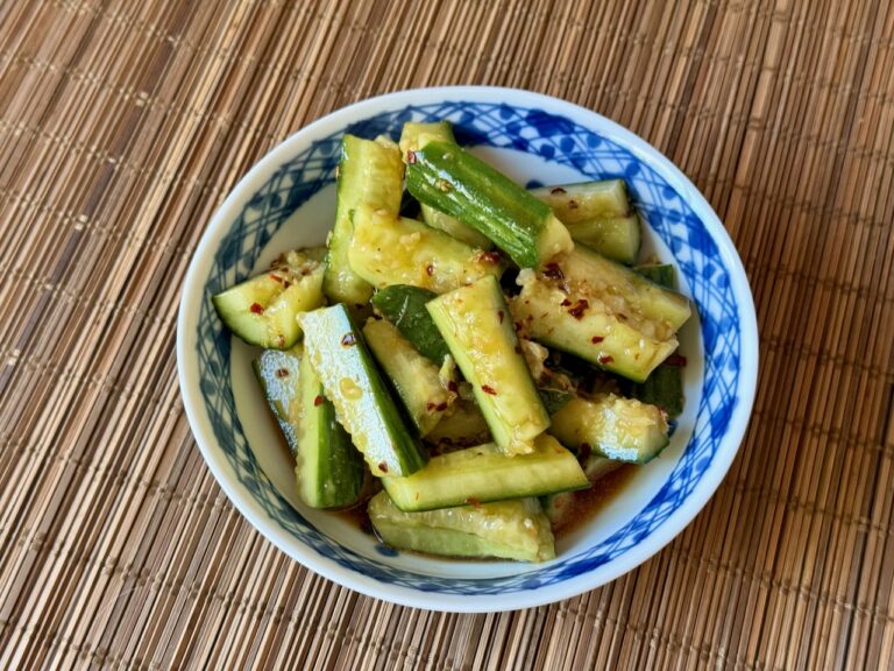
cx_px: 447
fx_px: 1240
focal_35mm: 48
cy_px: 336
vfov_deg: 30.3
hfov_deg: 39.7
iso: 250
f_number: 1.78
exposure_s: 1/60
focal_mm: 6.86
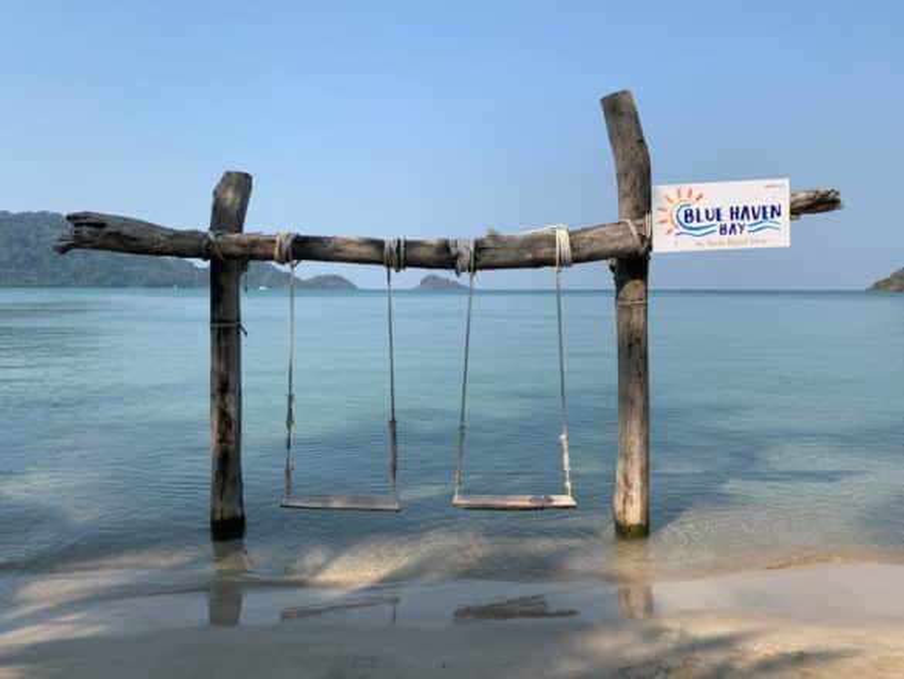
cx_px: 452
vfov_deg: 53.1
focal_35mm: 26
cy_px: 340
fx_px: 679
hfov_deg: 67.3
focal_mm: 4.25
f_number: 1.8
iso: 25
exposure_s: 1/2114
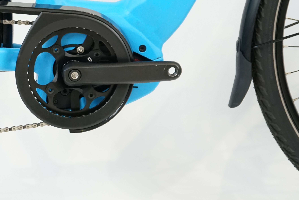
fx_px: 1138
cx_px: -22
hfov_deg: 14.6
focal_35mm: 137
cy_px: 55
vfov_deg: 10.0
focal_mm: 61
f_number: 5.6
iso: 2000
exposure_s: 1/200
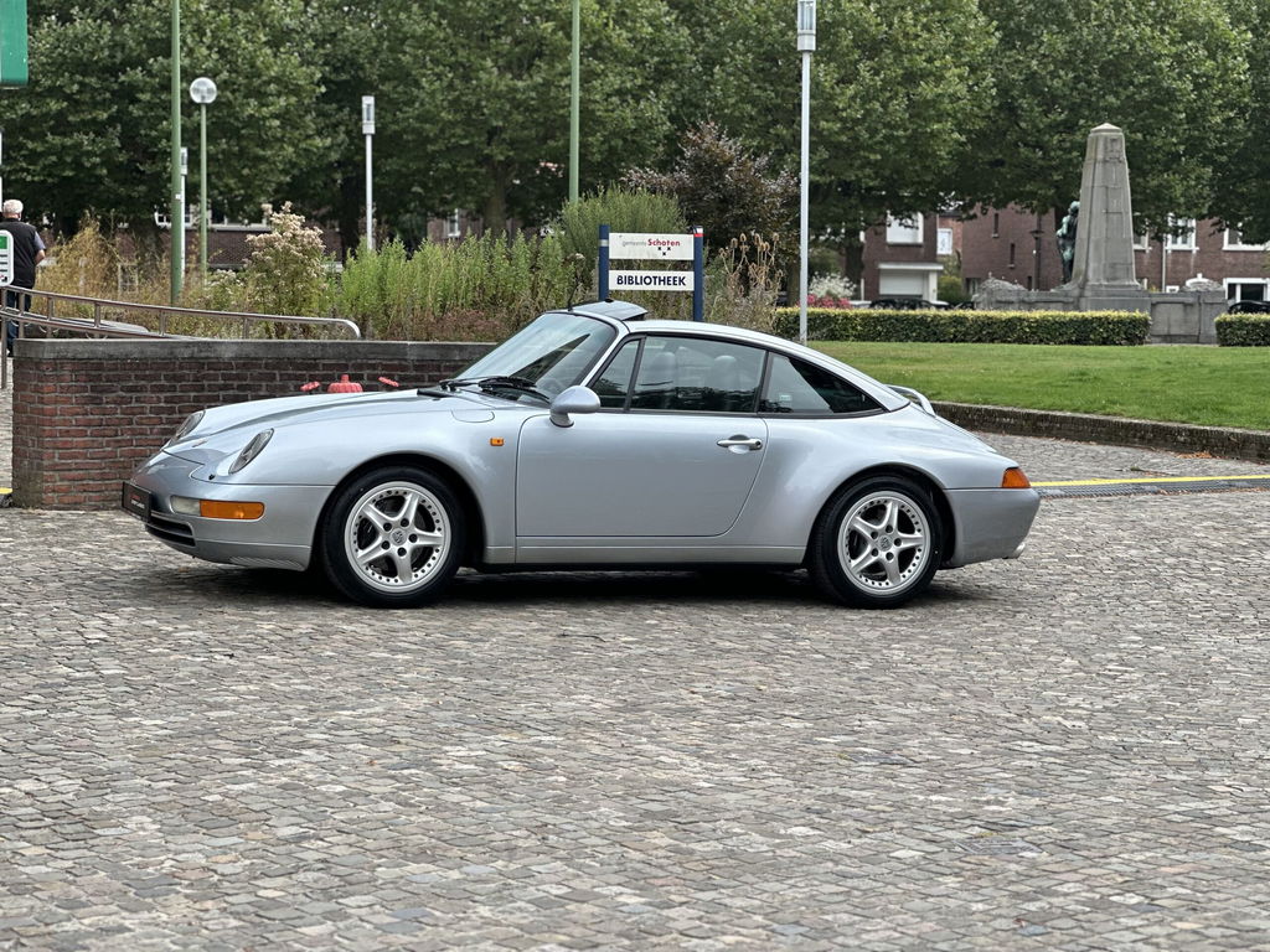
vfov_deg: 19.1
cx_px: 635
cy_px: 476
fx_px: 2825
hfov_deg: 25.3
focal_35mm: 77
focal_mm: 9
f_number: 2.8
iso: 25
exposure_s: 1/214
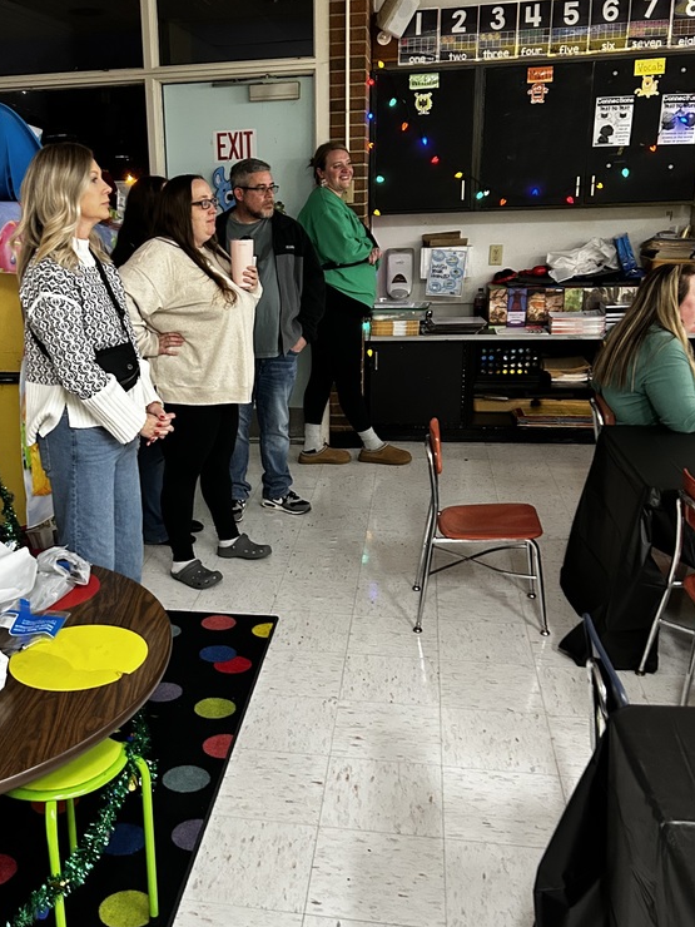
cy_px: 466
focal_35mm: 36
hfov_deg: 39.2
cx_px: 229
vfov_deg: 51.4
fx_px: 964
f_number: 1.5
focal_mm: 5.7
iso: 400
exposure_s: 1/60
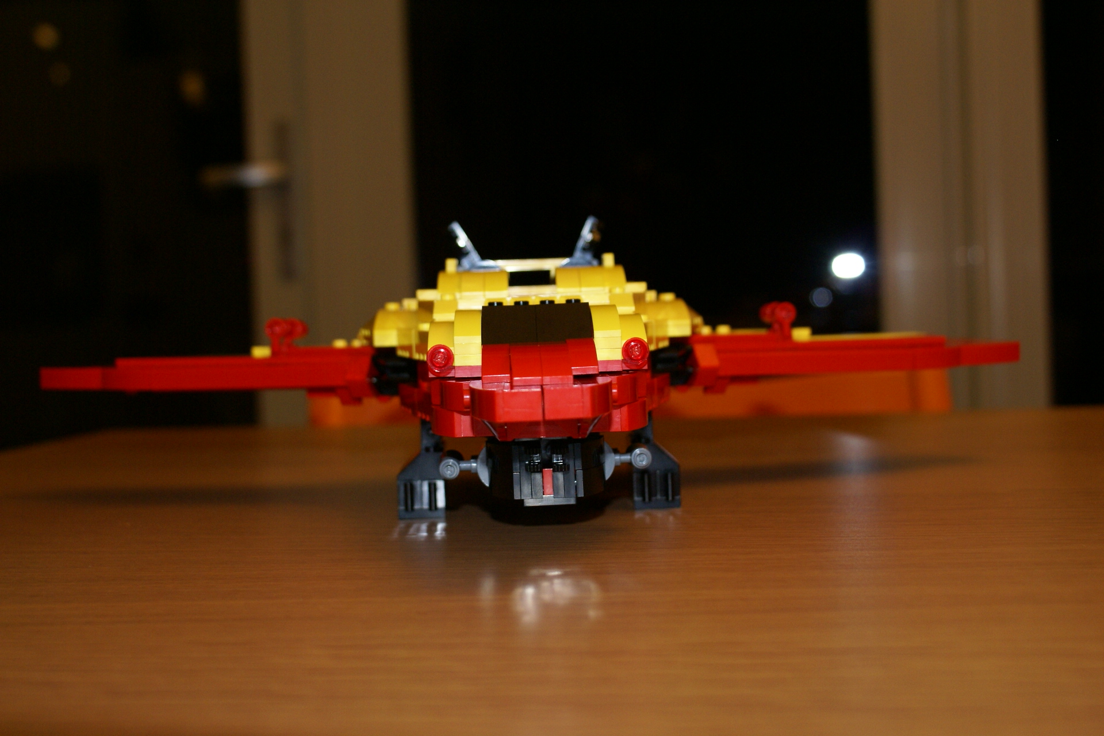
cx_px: 552
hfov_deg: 37.9
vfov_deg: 25.8
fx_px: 1610
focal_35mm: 52
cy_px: 368
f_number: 5.6
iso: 400
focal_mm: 35
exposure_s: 1/60
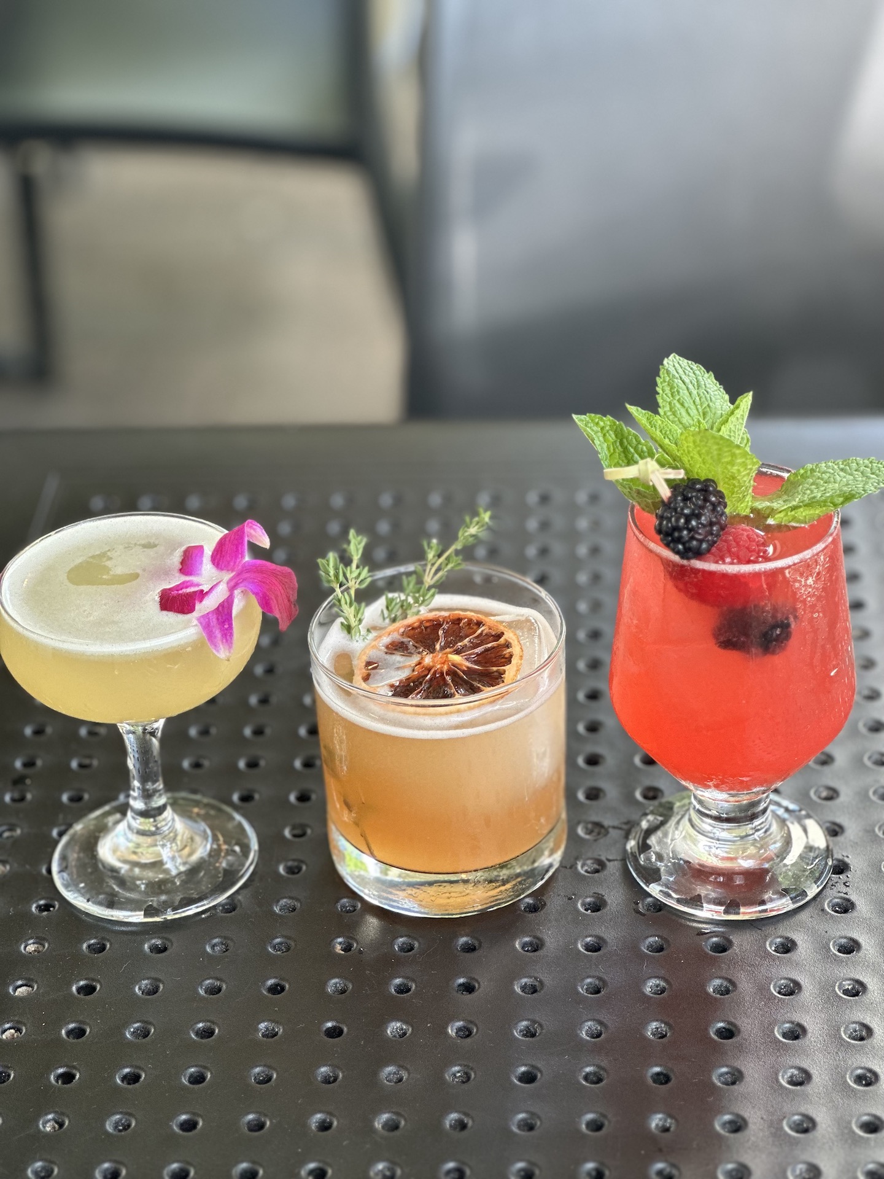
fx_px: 2622
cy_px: 590
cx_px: 442
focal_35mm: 77
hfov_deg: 19.1
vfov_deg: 25.3
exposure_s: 1/121
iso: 125
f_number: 2.8
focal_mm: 9
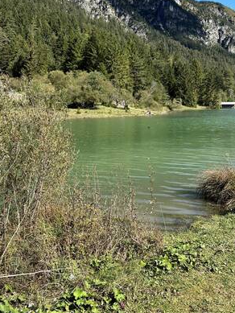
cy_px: 96
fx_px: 335
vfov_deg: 49.0
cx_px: 113
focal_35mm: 37
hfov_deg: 38.7
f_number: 1.78
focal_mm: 6.86
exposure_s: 1/2353
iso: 80
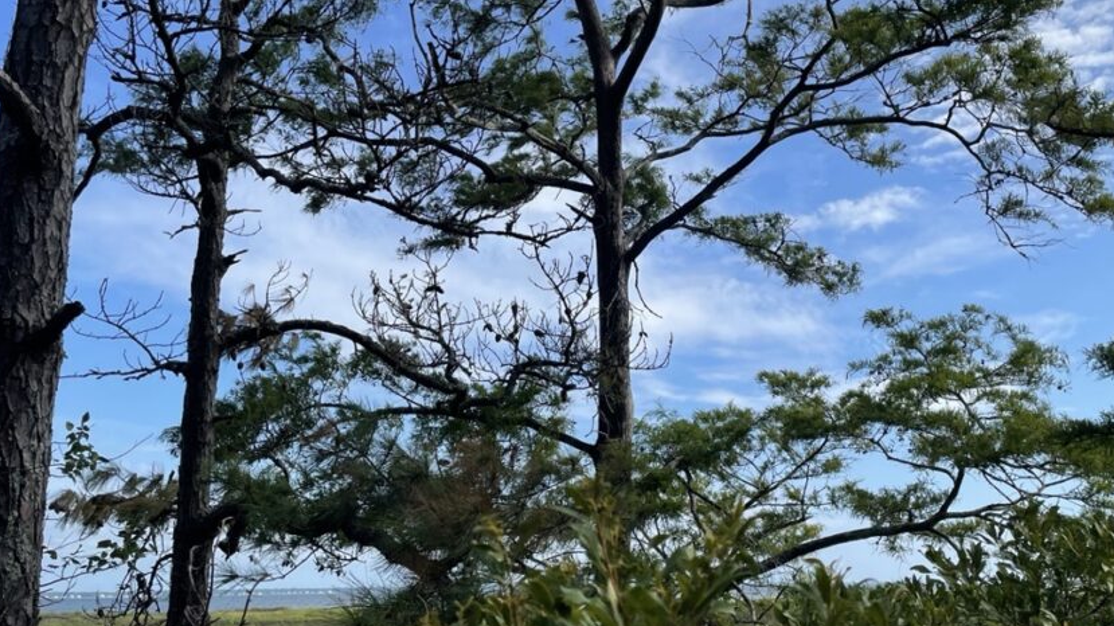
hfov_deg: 56.2
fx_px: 1034
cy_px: 278
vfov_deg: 33.7
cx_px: 675
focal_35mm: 35
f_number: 1.6
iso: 32
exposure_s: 1/3300
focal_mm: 4.2
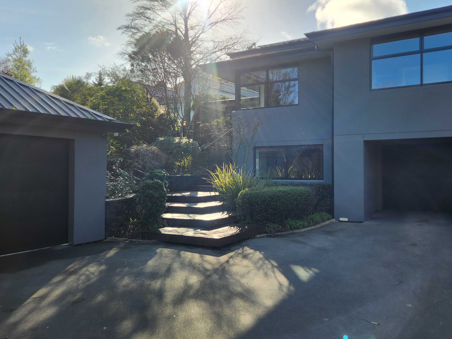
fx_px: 379
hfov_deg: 61.1
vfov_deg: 48.2
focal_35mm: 29
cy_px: 164
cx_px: 271
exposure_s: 1/699
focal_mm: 5.4
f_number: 1.8
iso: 20
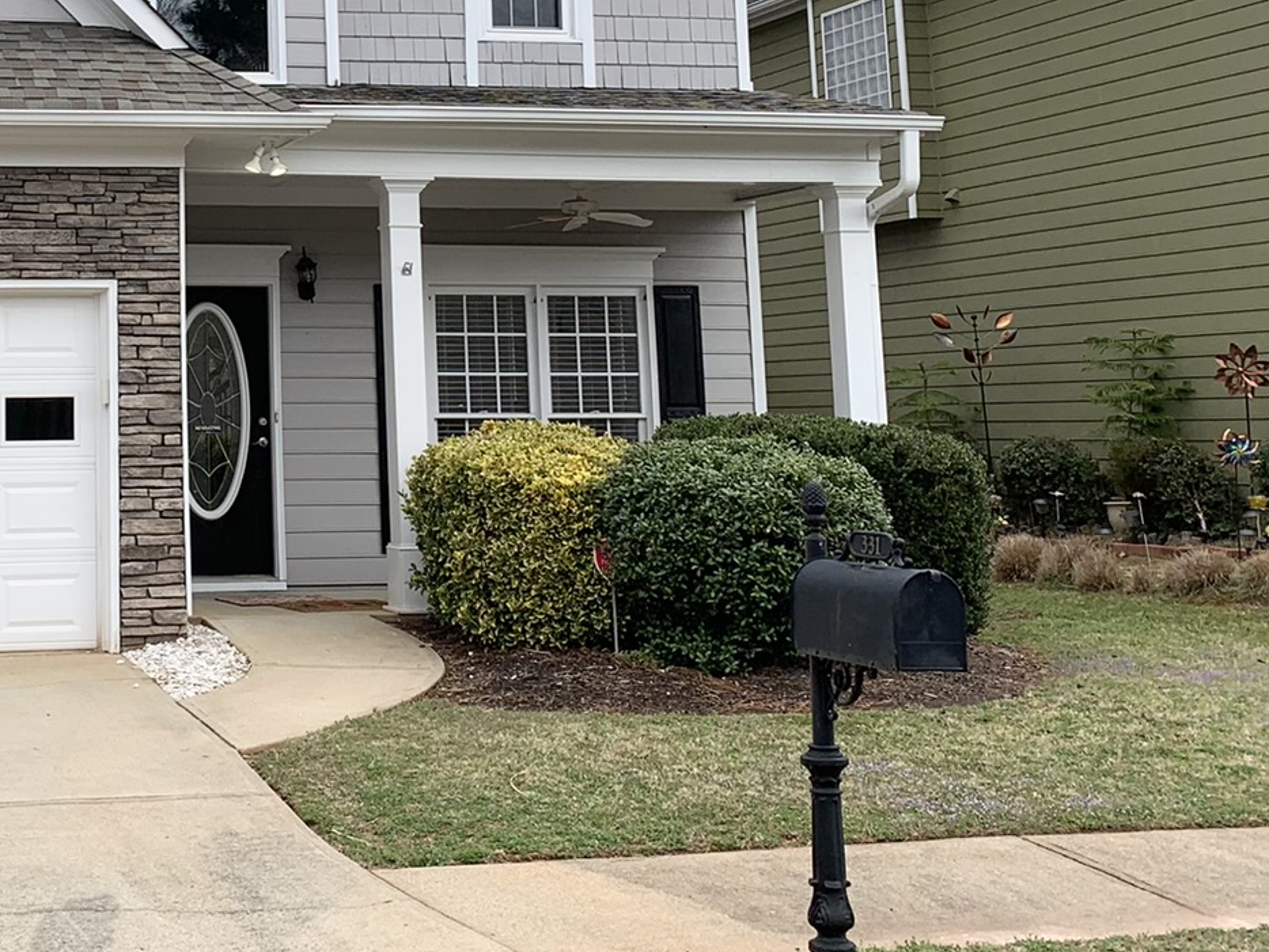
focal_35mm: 57
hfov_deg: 31.9
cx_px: 91
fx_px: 2090
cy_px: 166
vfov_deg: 25.2
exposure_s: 1/1220
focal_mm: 4.25
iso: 25
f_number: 1.8
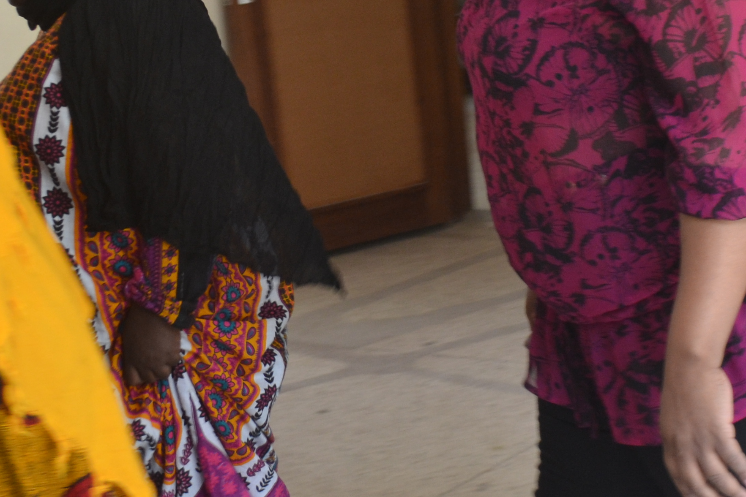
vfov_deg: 14.5
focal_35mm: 94
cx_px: 513
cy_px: 90
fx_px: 1948
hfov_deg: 21.6
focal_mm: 24
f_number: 4
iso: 400
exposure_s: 1/40
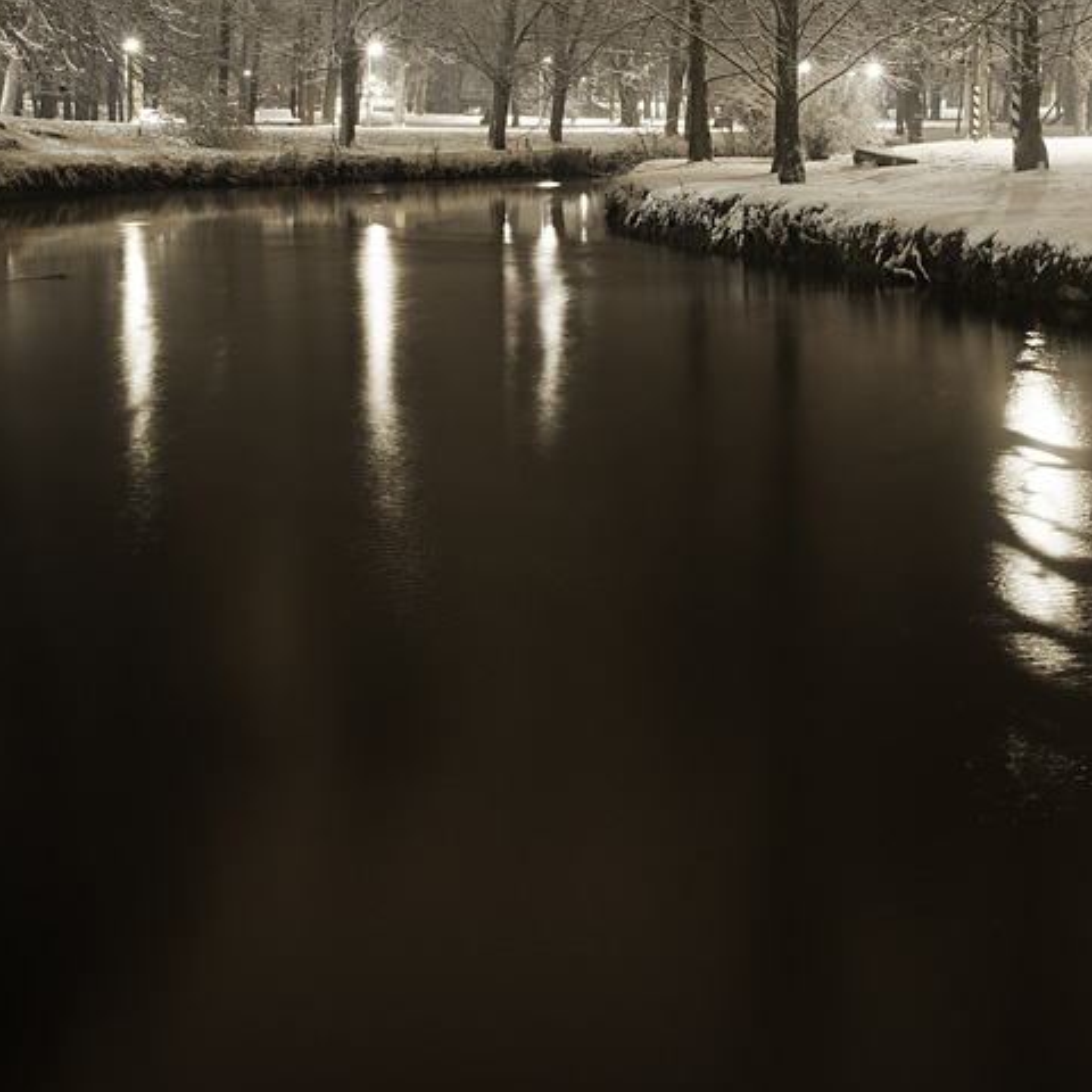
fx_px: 2498
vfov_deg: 24.5
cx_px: 623
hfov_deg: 24.6
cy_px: 333
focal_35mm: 70
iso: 200
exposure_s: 25
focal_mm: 22
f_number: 13
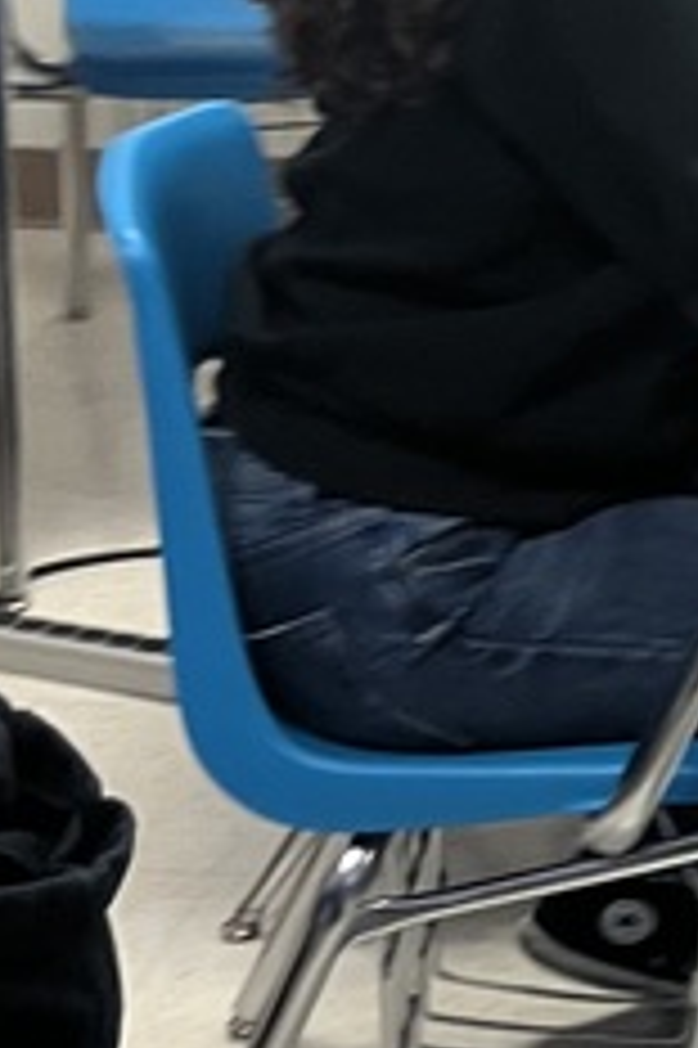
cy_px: 526
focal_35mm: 119
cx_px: 1689
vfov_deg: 17.2
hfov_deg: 10.0
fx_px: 3466
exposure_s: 1/60
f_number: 1.6
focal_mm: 5.1
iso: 80
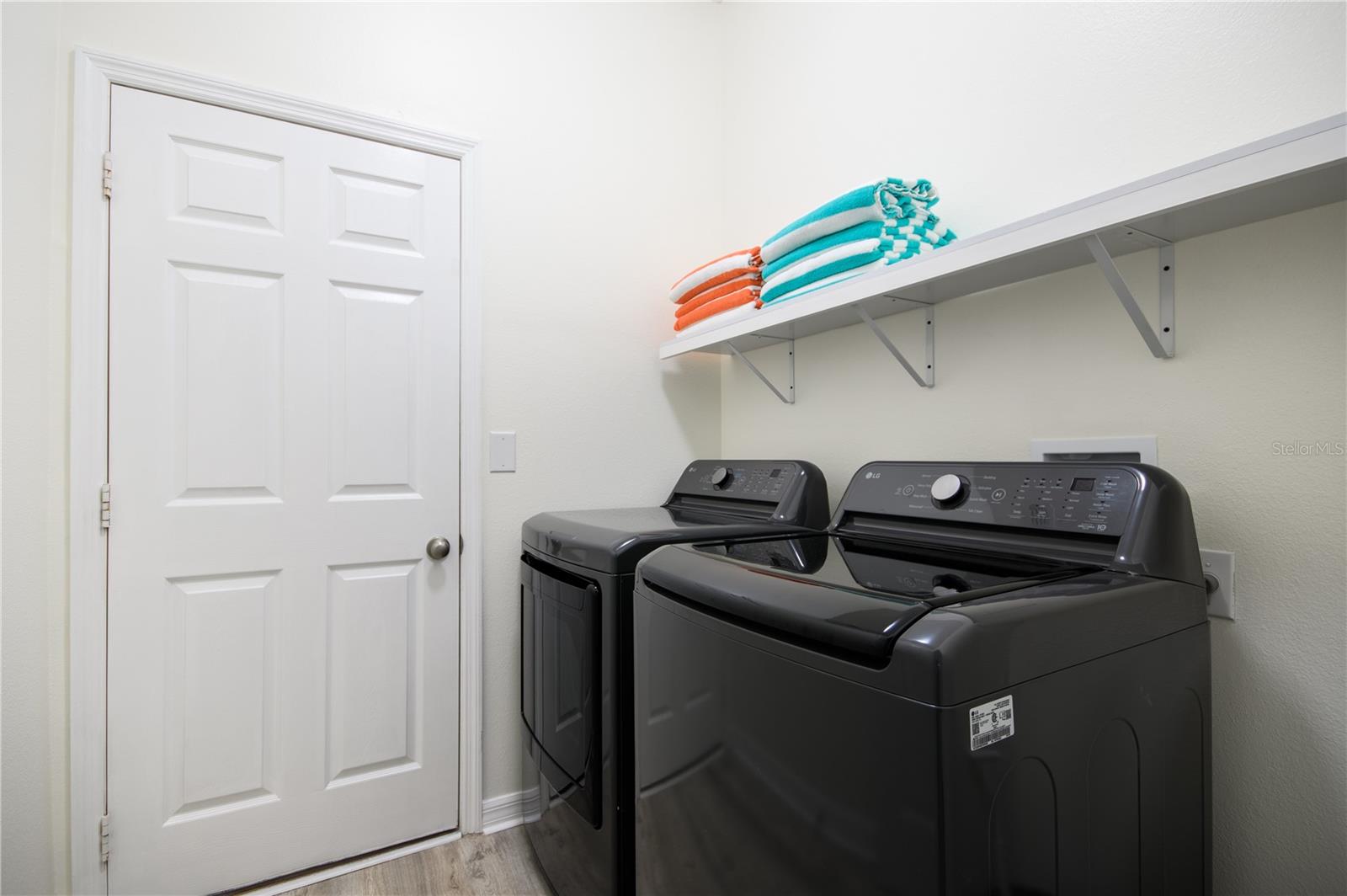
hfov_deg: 90.0
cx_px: 674
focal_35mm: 18
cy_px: 448
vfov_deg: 67.3
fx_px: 673
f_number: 9
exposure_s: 1/13
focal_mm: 12
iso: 200
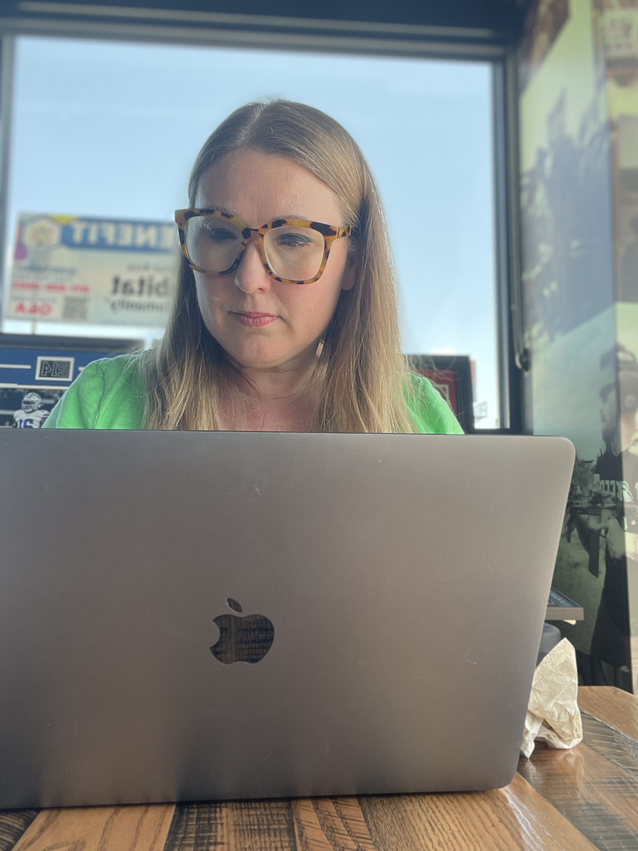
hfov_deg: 46.8
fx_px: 737
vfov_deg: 60.0
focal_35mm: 30
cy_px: 426
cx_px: 319
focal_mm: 2.71
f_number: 2.2
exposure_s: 1/121
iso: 50
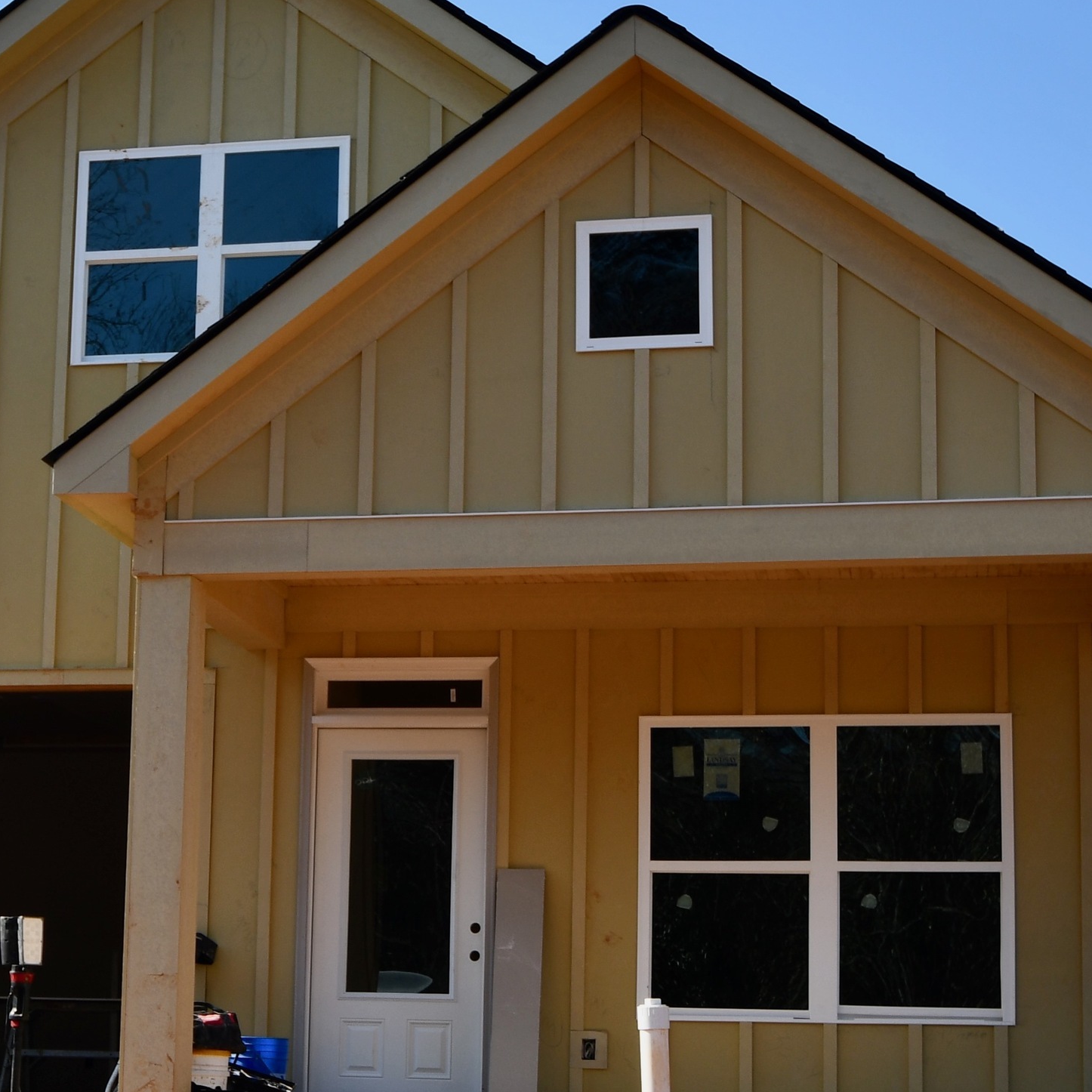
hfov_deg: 26.1
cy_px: 482
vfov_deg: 26.5
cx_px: 263
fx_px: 2320
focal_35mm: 65
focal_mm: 24
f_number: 8
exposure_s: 1/250
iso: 100
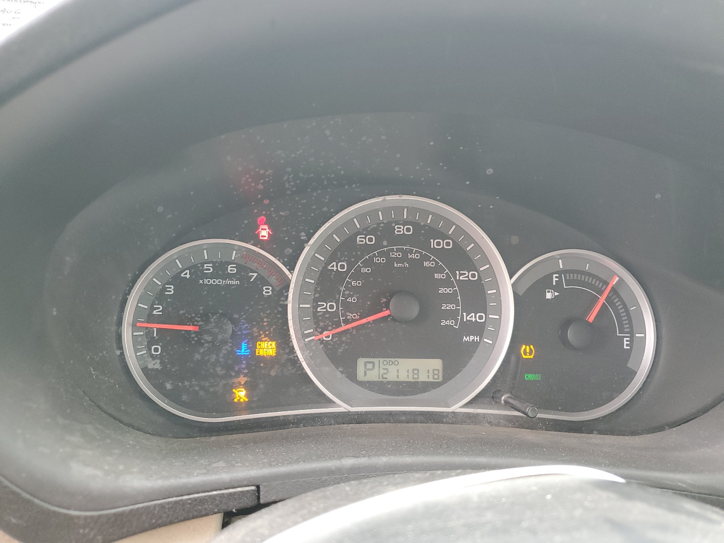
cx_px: 362
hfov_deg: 67.3
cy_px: 272
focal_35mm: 26
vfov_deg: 53.1
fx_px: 544
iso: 88
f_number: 1.5
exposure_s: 1/60.2
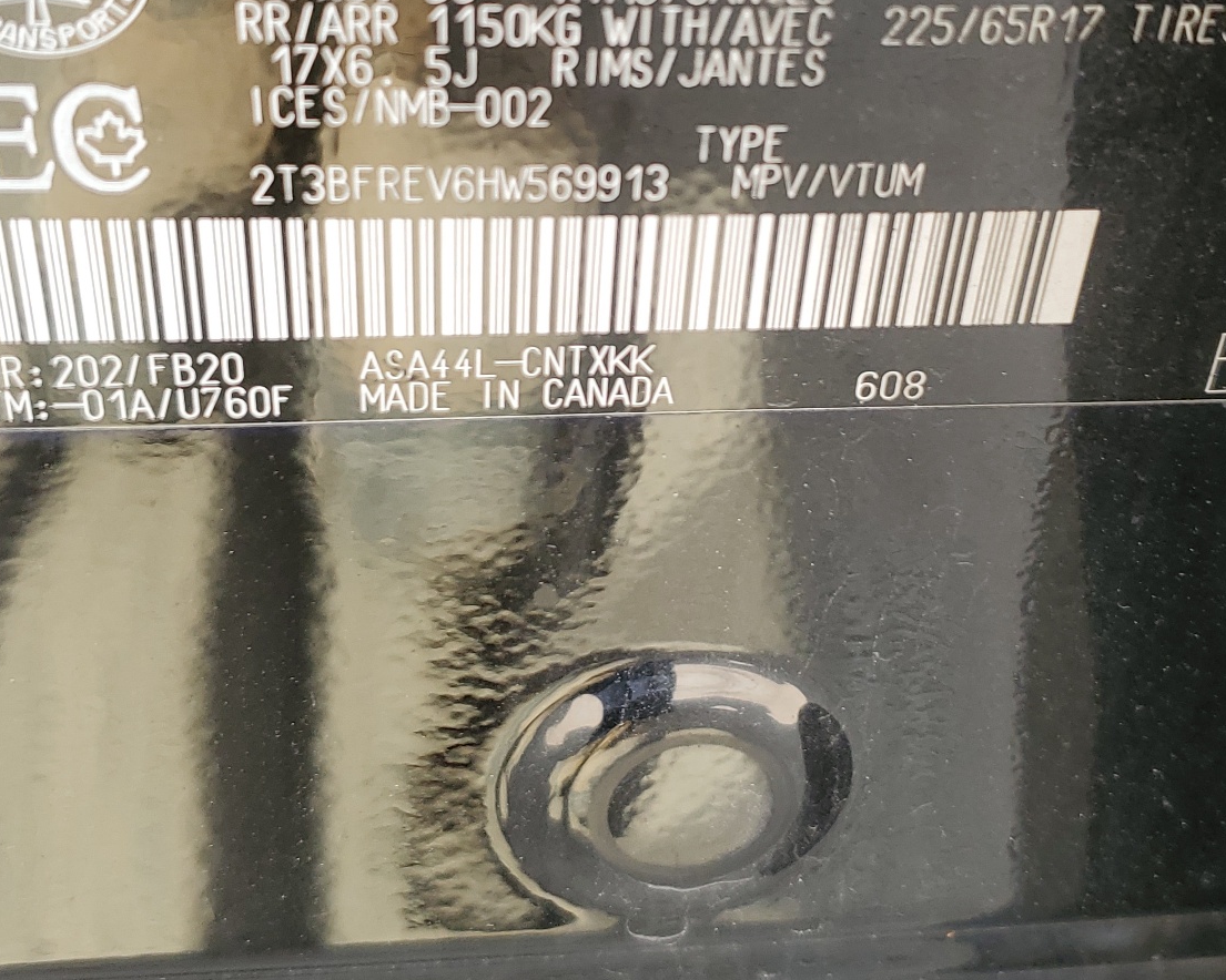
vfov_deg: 30.5
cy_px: 293
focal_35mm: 49
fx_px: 1778
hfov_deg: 38.0
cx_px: 653
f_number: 1.5
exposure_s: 1/120
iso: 54
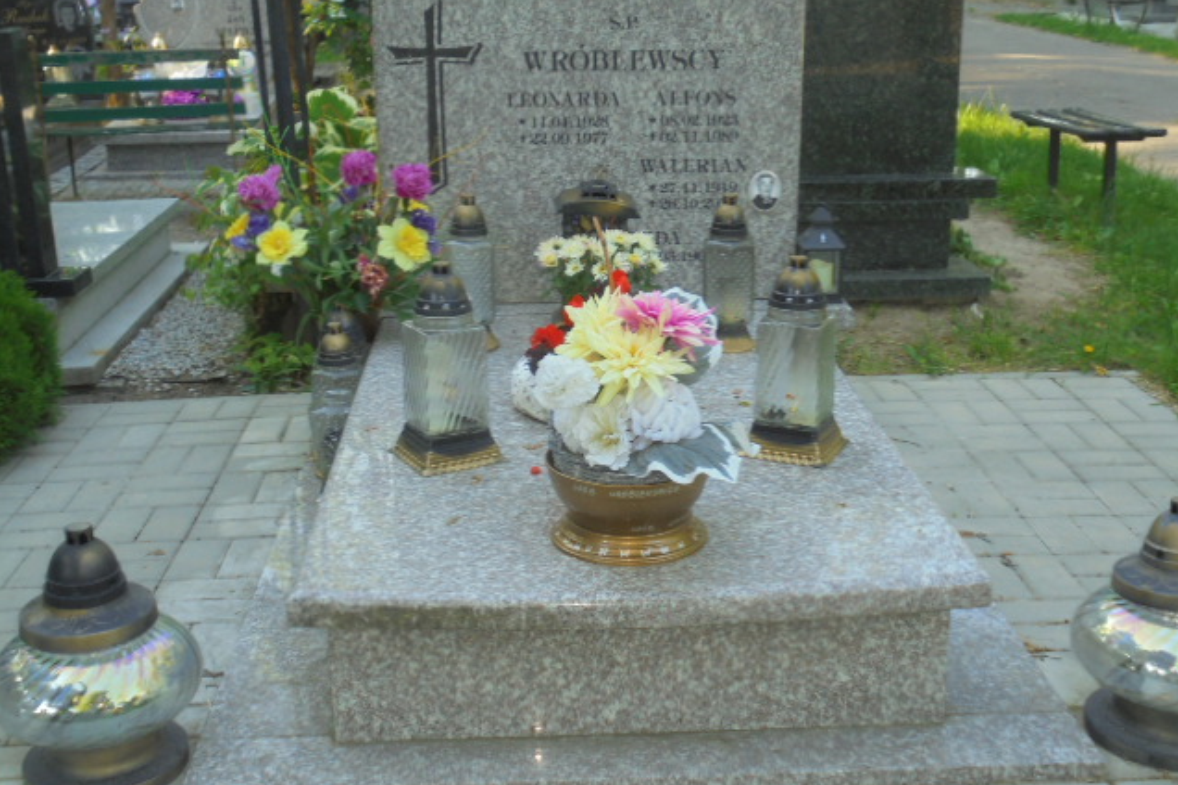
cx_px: 591
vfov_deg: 29.9
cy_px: 392
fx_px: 1472
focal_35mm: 45
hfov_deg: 43.6
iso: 100
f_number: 4.5
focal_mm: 7.8
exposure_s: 1/50
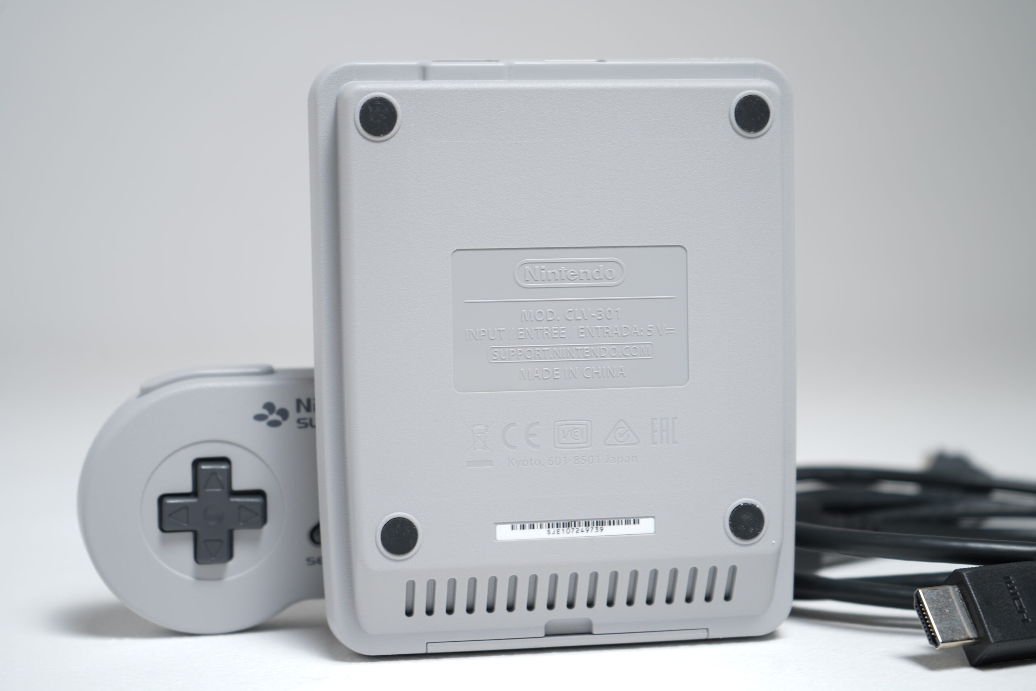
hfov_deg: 33.9
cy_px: 346
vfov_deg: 23.0
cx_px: 518
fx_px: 1698
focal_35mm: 59
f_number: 5
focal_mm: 59
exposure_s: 1/4
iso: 64
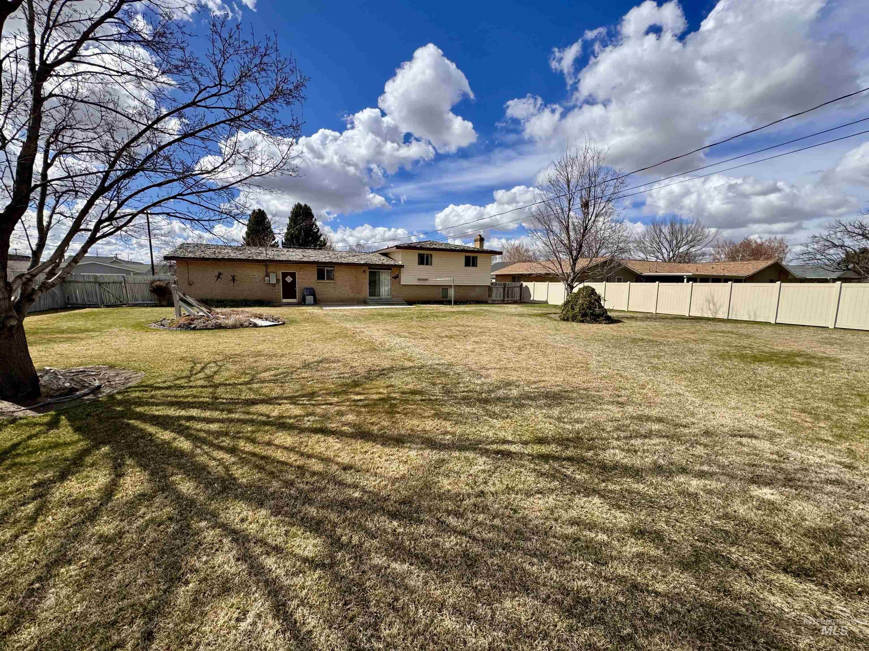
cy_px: 326
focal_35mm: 14
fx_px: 351
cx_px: 434
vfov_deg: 85.7
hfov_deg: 102.1
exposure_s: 1/2342
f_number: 2.2
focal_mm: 2.22
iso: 50
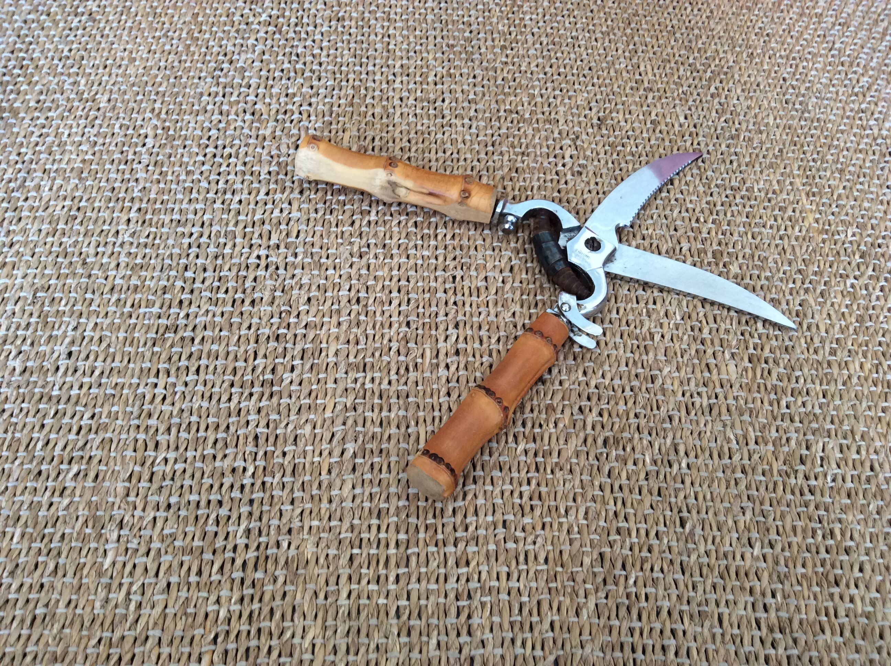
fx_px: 822
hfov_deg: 56.9
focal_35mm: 32
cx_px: 446
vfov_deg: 44.1
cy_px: 333
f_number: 2.4
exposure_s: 1/25
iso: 80
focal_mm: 3.3
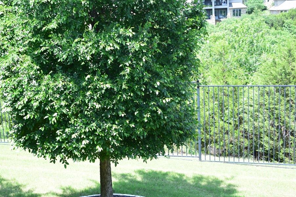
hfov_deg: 32.8
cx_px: 121
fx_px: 502
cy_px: 133
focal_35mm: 61
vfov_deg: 22.2
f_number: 7.1
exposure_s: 1/320
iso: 200
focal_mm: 18
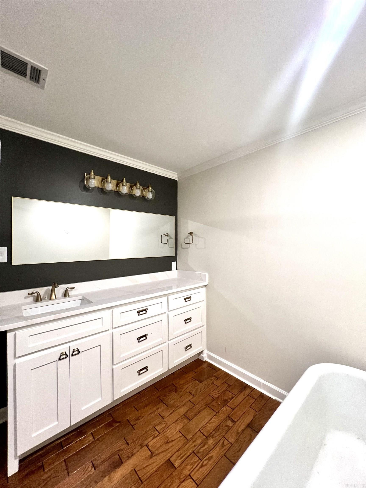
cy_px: 244
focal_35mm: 13
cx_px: 183
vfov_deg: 106.2
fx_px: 183
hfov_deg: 89.9
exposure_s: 1/60
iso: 250
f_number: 1.8
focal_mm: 1.57
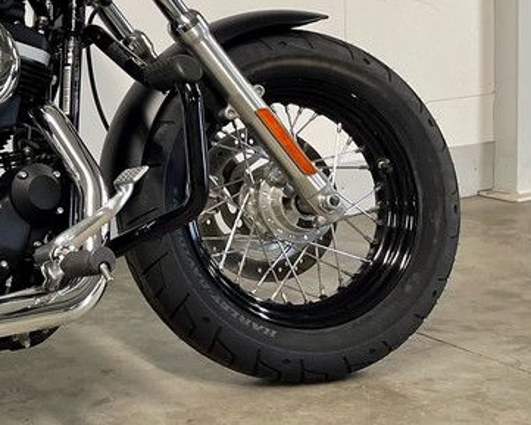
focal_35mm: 72
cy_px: 97
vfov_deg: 21.1
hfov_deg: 22.6
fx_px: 1132
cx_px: -215
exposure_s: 1/50
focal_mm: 5.1
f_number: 1.6
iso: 200
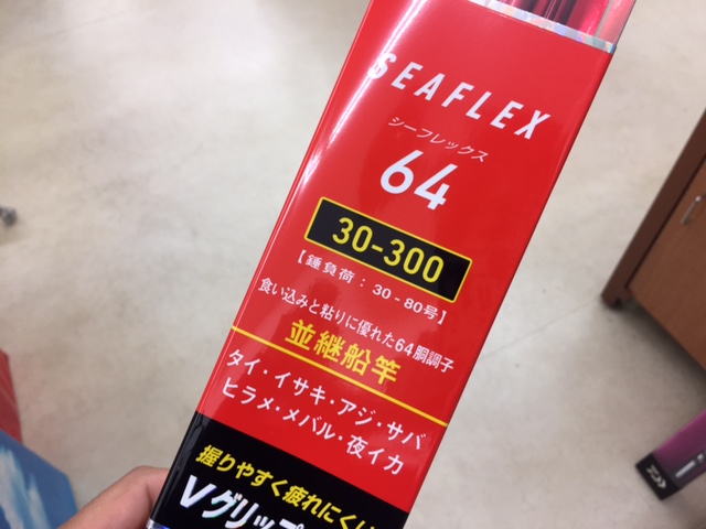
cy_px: 264
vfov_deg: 48.2
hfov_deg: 61.7
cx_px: 353
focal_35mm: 29
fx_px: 591
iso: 32
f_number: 2.2
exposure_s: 1/50
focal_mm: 4.15
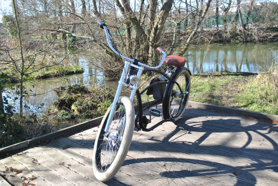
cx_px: 139
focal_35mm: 33
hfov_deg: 57.2
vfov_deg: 40.1
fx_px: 255
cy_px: 93
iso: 100
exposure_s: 1/125
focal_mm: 22
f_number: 5.6
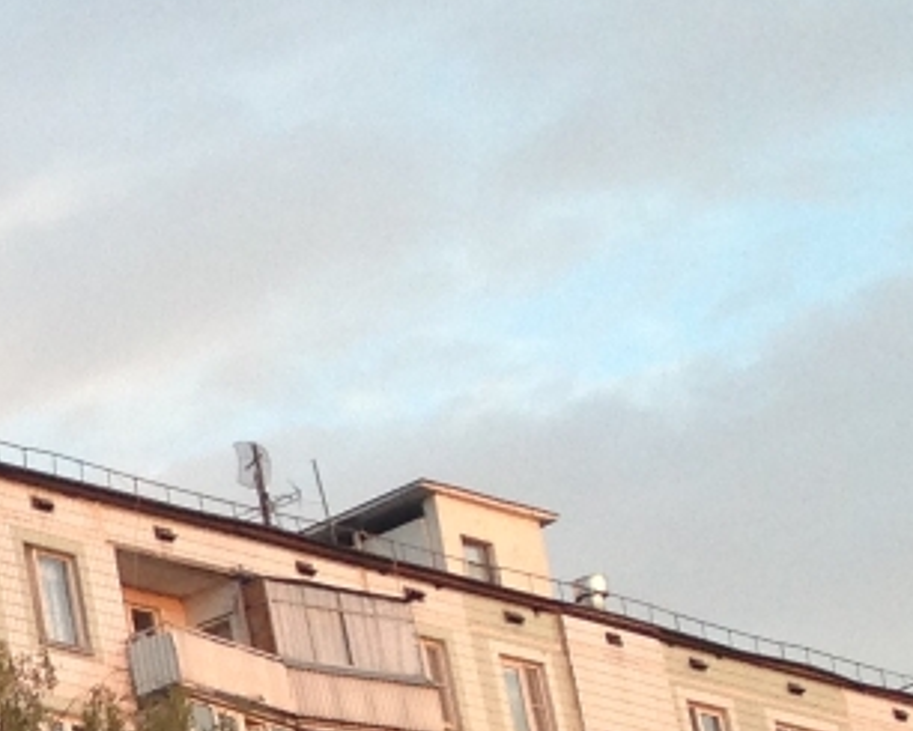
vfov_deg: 8.8
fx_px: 4649
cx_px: -1349
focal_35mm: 172
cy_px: 1086
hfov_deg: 9.8
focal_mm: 4.12
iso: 50
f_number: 2.4
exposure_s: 1/60
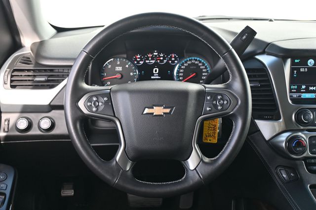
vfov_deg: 35.5
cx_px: 158
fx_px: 329
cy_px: 105
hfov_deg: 51.3
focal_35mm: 38
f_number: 4.2
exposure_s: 1/160
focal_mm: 25
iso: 400
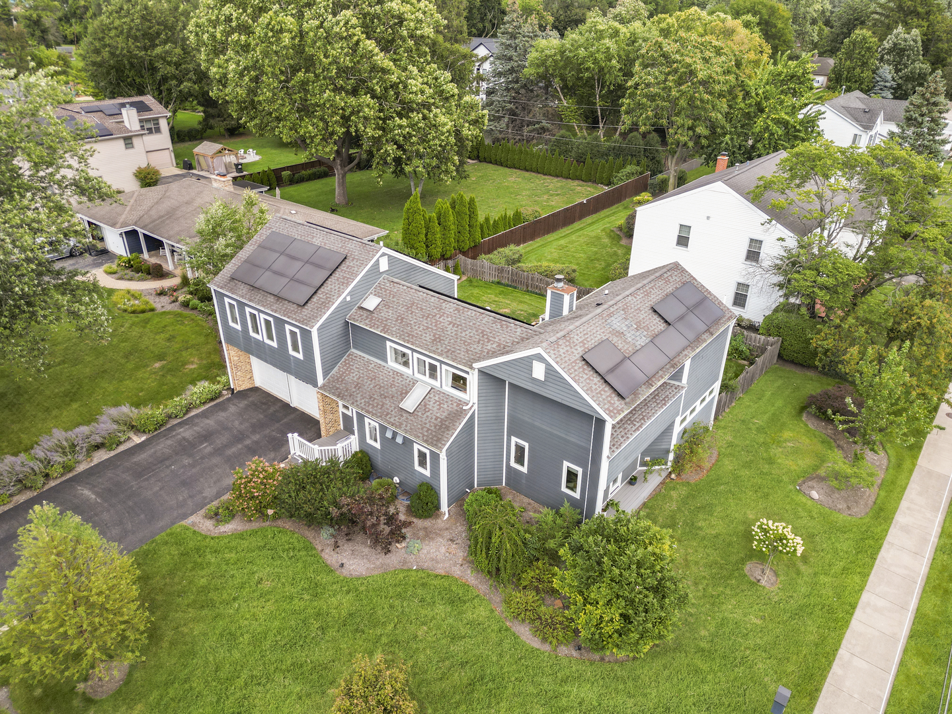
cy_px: 357
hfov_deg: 71.6
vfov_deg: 56.8
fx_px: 660
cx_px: 476
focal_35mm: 24
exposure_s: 1/500
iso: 100
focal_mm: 6.72
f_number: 1.7
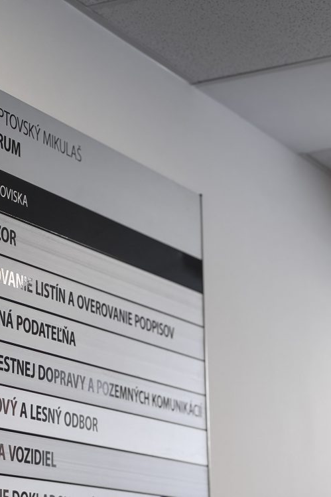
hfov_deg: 12.7
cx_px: 58
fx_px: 1476
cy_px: 248
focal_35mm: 107
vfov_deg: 19.1
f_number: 2.8
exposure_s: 1/100
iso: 125
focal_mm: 9
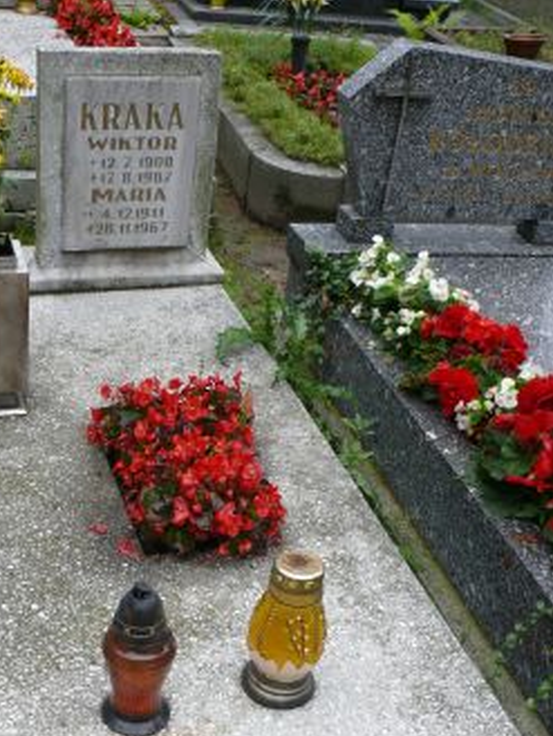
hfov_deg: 28.2
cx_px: 152
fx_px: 1086
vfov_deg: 37.0
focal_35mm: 51
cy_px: 499
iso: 100
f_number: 3.6
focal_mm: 7.4
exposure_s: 1/125
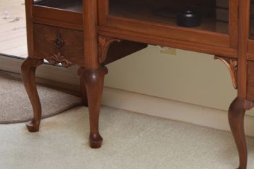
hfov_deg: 15.5
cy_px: 71
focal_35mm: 131
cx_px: 204
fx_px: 924
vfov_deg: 10.5
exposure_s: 1/125
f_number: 5.6
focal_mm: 50
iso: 800
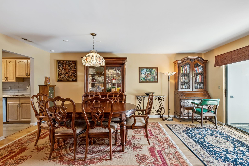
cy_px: 83
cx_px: 129
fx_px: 111
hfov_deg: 96.7
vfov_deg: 73.7
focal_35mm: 16
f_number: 9
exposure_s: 1/3.33
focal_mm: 10
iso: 320
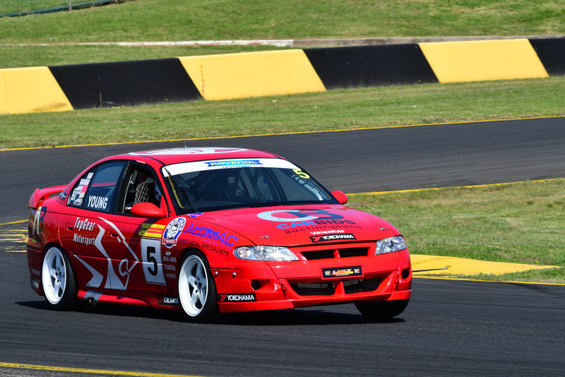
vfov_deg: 4.6
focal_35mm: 300
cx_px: 282
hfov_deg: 6.9
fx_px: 4710
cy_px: 188
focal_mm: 200
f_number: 11
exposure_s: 1/640
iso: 400
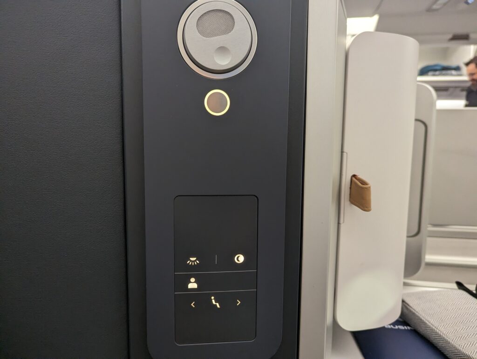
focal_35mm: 24
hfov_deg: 71.5
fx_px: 331
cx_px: 238
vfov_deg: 56.9
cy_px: 180
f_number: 1.85
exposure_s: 1/94.7
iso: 1291
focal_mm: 6.81
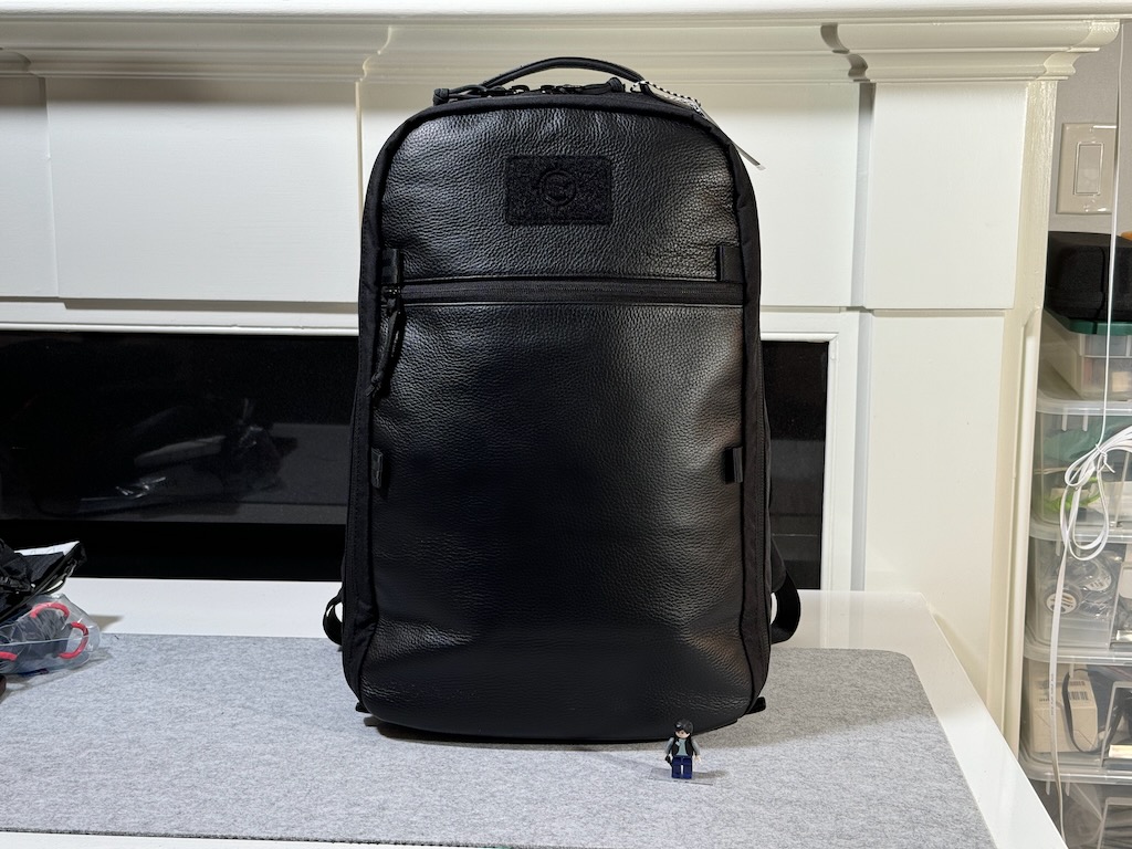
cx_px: 566
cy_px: 424
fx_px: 1570
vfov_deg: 30.3
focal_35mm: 48
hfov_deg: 39.7
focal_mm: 6.76
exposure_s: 1/60
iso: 64
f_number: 1.78
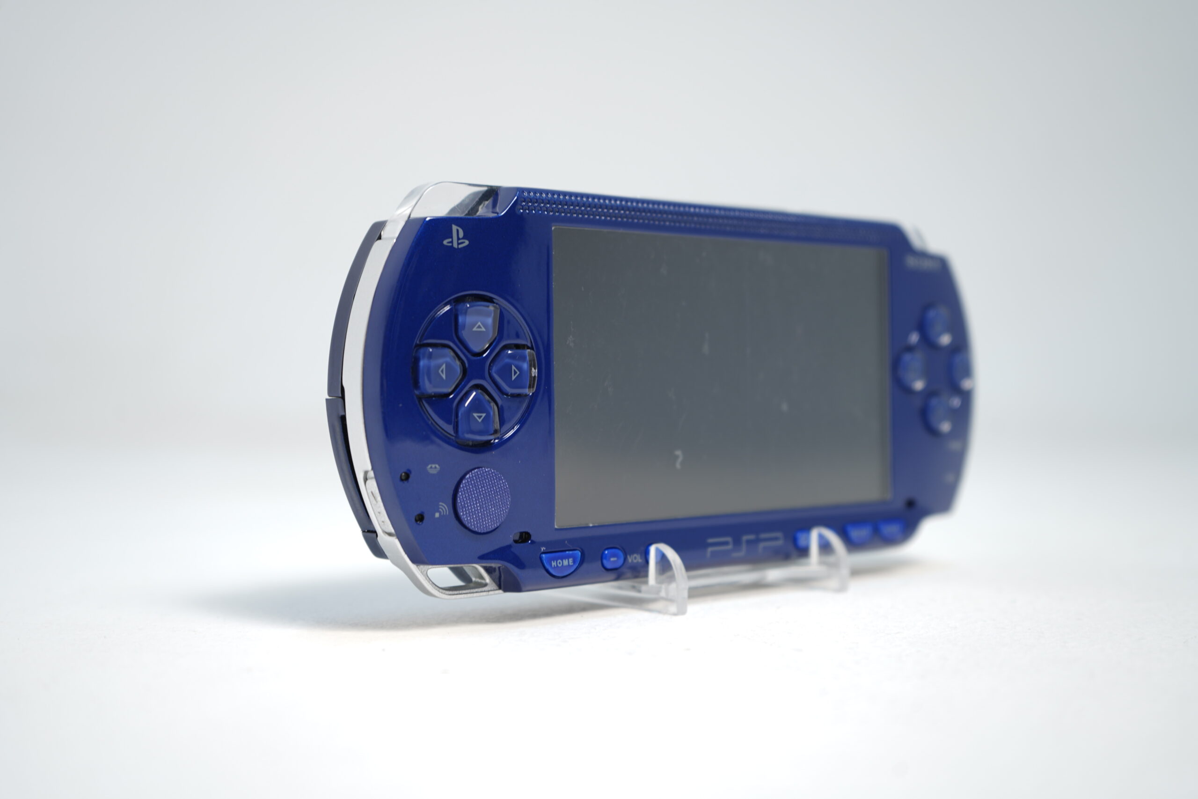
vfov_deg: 29.2
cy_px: 400
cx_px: 599
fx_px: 1531
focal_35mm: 46
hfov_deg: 42.7
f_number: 5.6
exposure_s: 1/4
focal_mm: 46
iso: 64
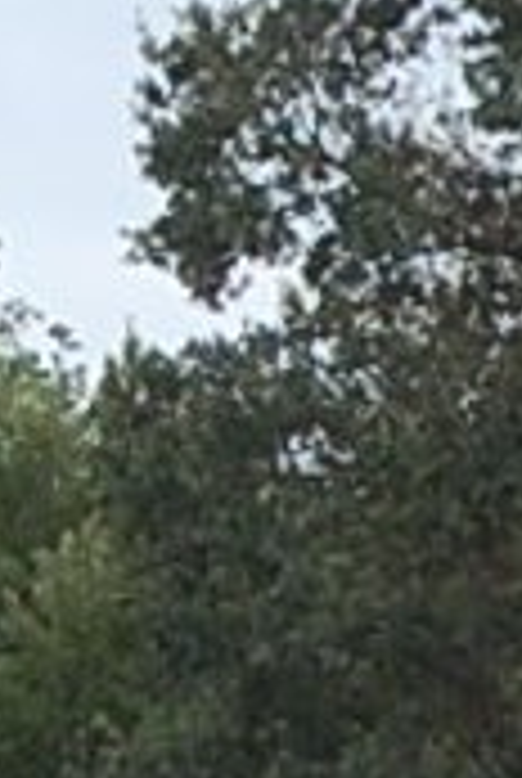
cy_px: 65
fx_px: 32623
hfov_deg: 0.9
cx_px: -1235
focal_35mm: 1506
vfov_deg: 1.4
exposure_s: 1/500
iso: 250
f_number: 5.6
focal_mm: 102
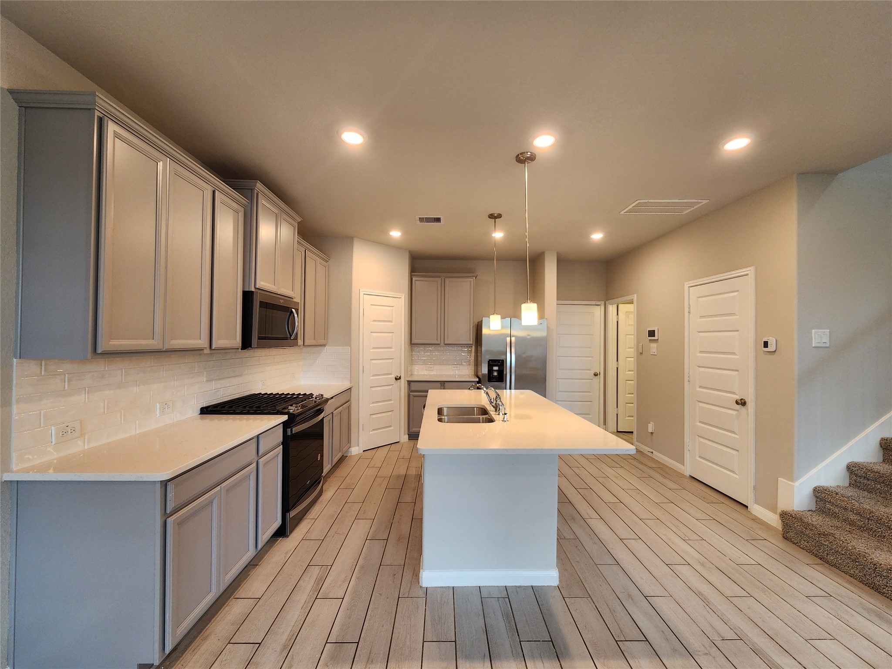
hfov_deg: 106.2
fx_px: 335
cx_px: 446
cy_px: 334
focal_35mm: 13
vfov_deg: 89.9
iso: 160
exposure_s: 1/60
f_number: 2.2
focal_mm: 2.2
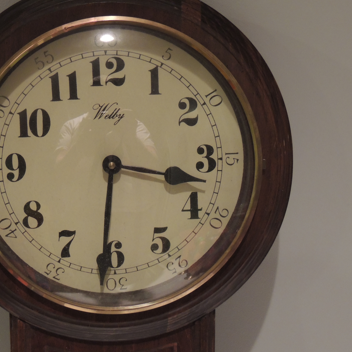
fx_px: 782
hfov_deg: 25.2
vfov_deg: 25.4
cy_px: 168
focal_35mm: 68
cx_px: 121
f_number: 3.7
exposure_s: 1/15
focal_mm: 9.8
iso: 720
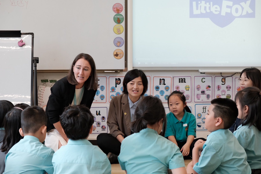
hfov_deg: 24.5
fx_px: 602
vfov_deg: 16.4
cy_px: 87
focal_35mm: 83
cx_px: 130
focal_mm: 55
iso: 2500
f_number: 5
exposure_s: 1/141
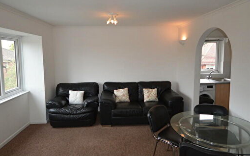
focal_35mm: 21
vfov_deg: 57.1
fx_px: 143
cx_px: 124
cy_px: 68
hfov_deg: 82.3
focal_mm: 10
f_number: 4
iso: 280
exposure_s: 1/125
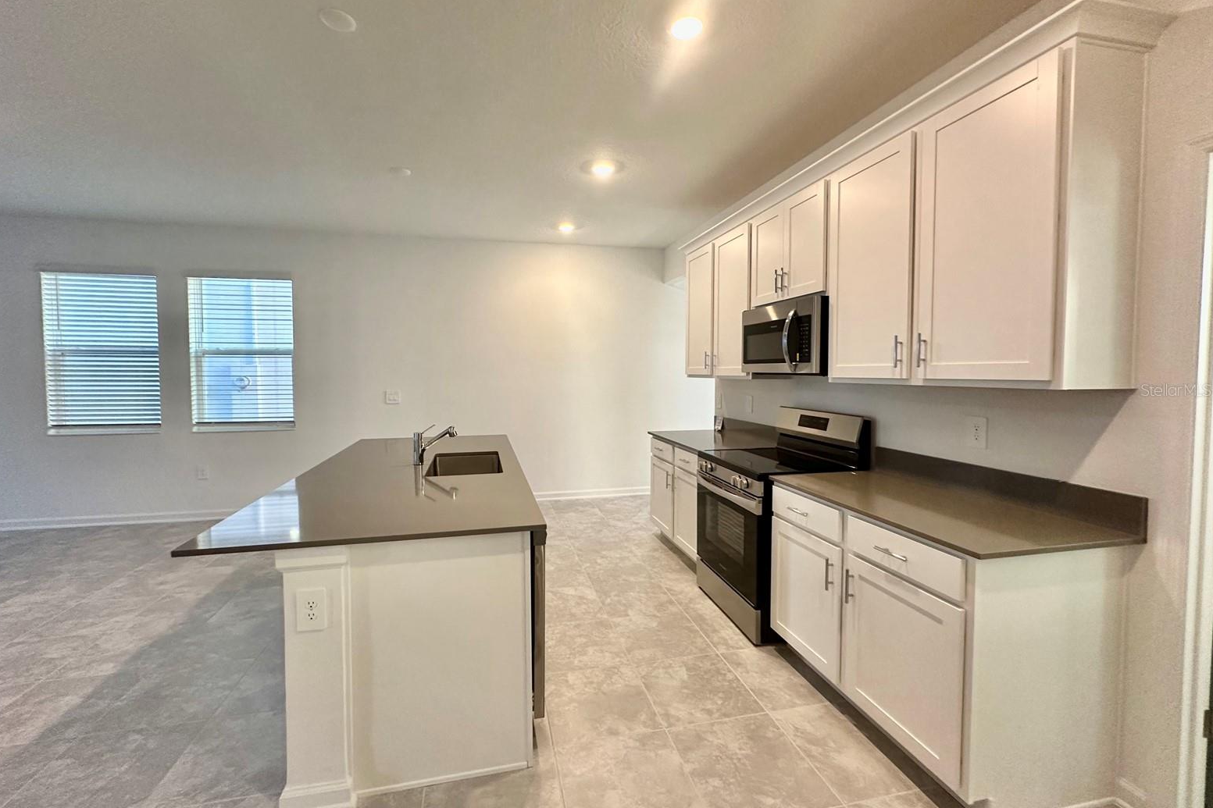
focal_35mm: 15
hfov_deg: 100.4
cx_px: 590
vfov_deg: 77.3
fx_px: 505
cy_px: 390
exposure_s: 1/120
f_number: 2.2
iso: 250
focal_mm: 2.22
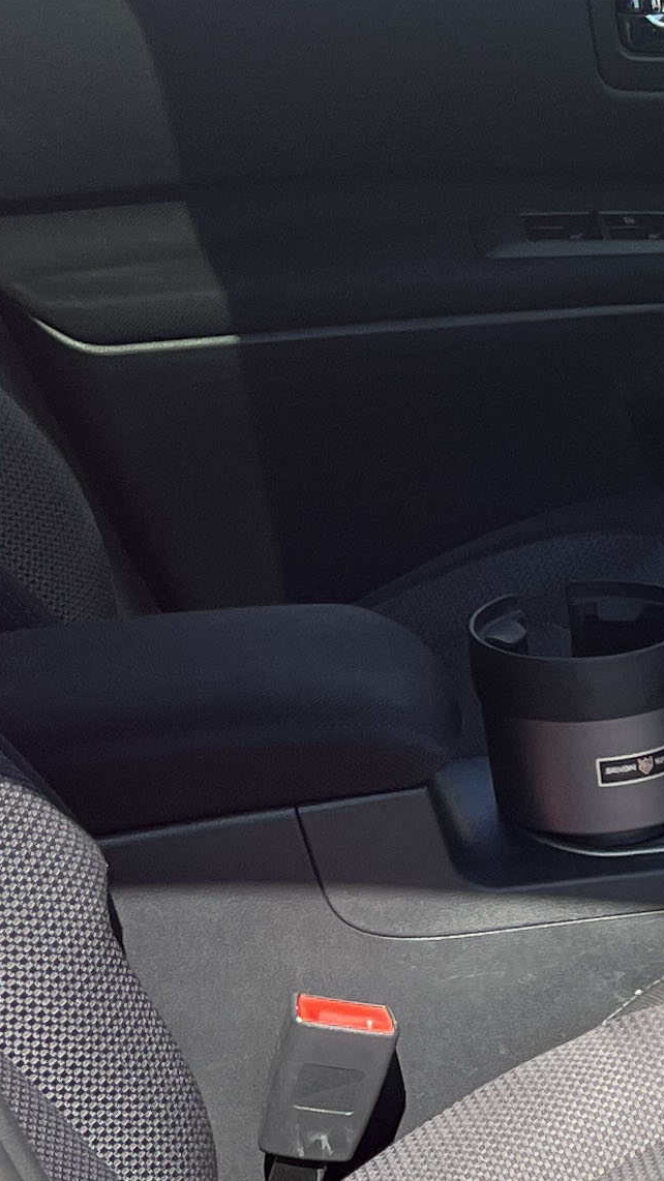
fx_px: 3131
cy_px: 978
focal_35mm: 100
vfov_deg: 21.1
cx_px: 1562
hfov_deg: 10.5
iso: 50
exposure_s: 1/602
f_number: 1.6
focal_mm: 5.1
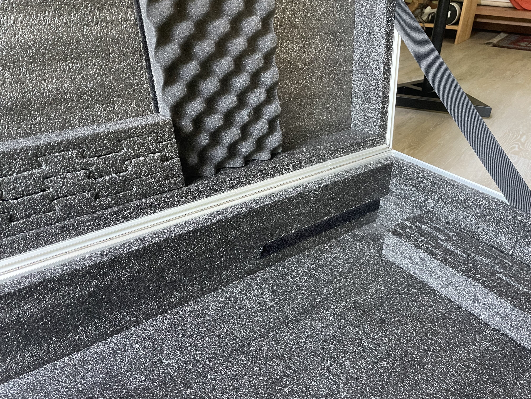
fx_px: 399
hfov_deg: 67.3
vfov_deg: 53.1
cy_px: 200
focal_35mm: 26
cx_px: 266
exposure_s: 1/60
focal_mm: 4.2
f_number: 1.6
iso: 500
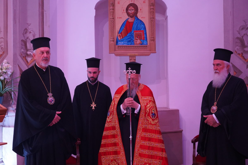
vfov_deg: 25.5
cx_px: 124
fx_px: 365
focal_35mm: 53
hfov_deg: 37.5
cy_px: 82
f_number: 4
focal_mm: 53
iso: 6400
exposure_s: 1/160
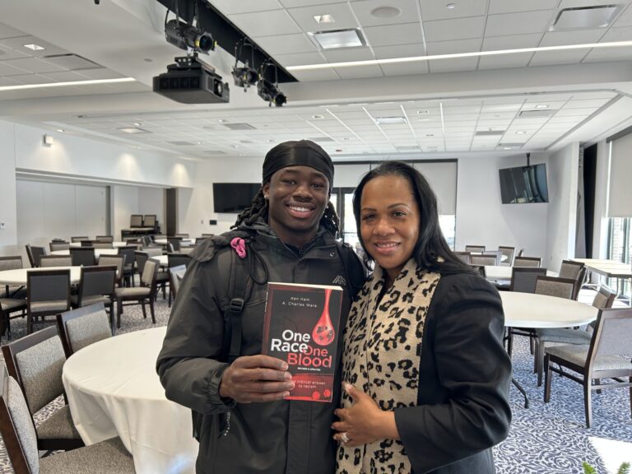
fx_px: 475
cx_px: 316
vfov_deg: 53.1
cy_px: 237
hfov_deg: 67.3
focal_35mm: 26
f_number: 1.5
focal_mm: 5.7
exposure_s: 1/100
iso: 64
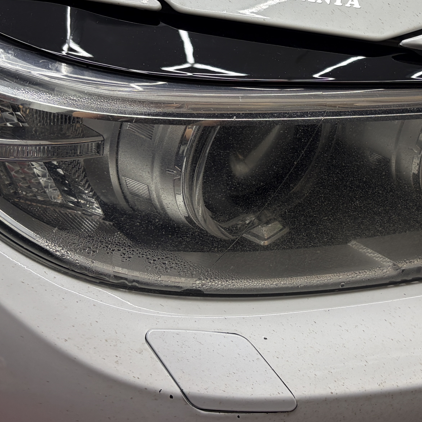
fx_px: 772
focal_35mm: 56
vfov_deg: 30.2
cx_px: 278
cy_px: 119
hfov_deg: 30.4
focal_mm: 5.96
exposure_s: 1/100
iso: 50
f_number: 1.6
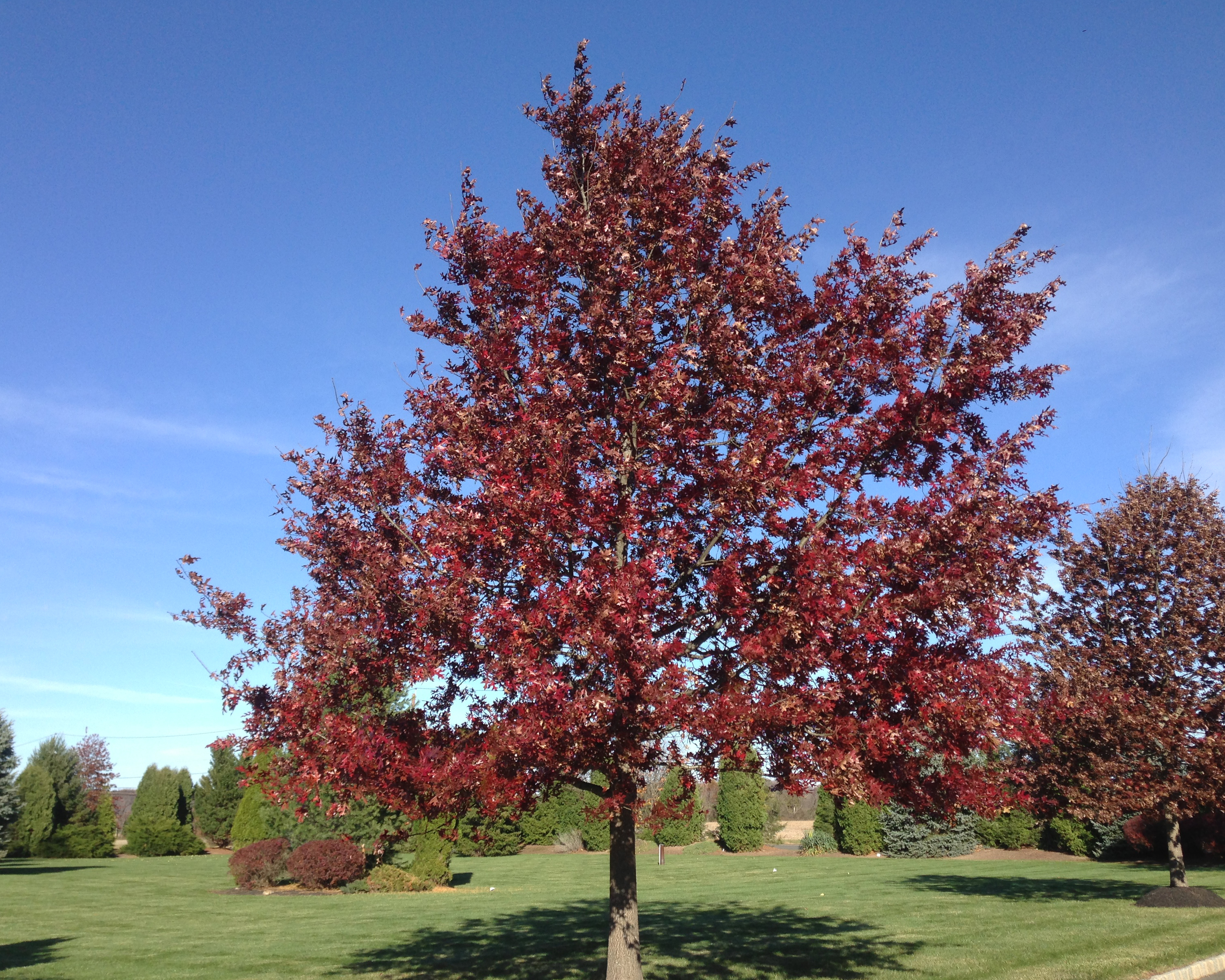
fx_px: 1269
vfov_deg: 42.2
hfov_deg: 51.5
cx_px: 625
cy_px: 485
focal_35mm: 35
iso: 50
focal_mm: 4.13
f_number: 2.4
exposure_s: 1/968
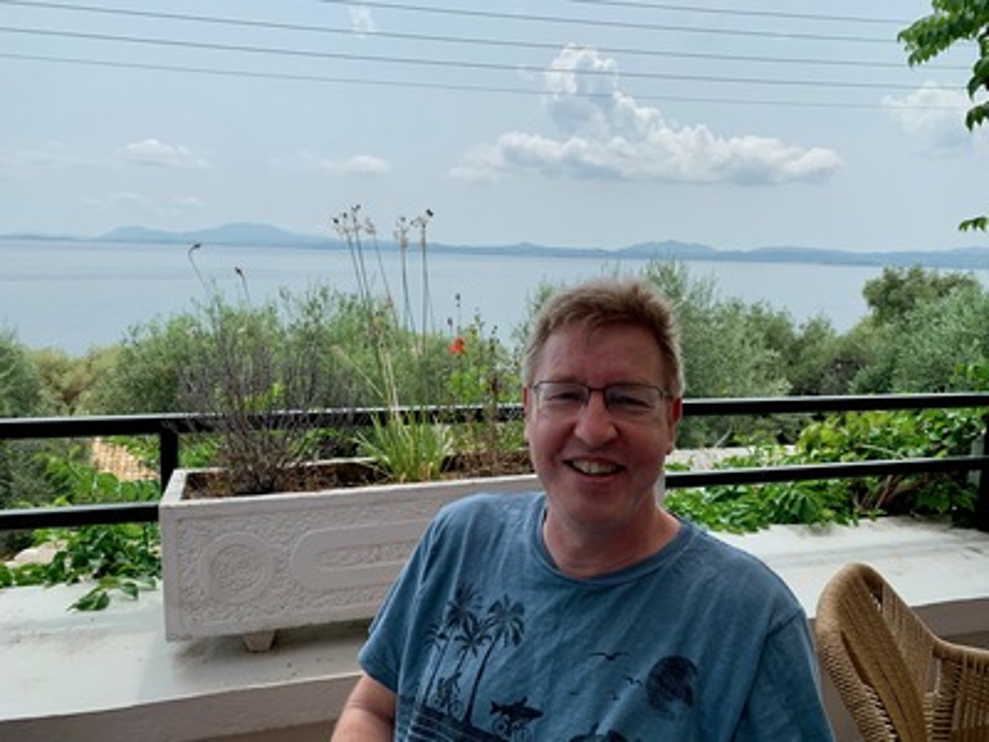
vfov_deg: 53.1
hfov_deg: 67.3
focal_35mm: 26
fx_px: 743
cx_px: 494
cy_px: 371
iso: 25
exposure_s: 1/1718
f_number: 1.8
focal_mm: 4.25
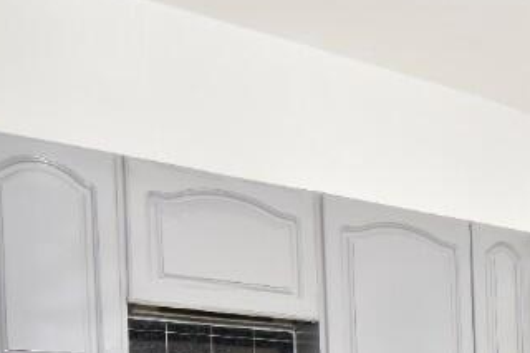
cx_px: 508
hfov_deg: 37.5
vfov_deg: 23.7
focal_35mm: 48
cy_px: 491
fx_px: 706
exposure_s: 1/100
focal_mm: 10
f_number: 5
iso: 100
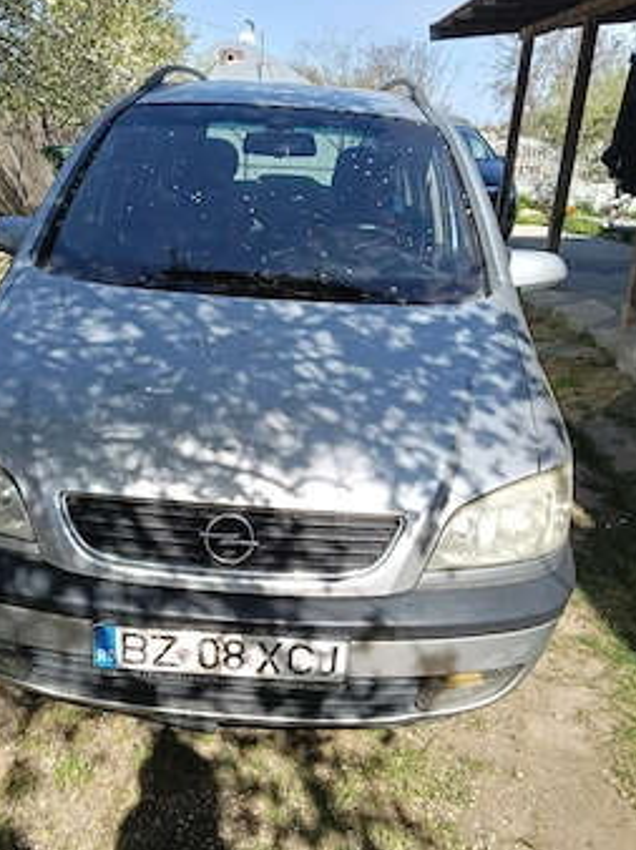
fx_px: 785
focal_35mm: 32
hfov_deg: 44.0
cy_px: 468
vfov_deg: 56.7
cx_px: 269
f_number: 1.8
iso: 64
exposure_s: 1/499
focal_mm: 3.98
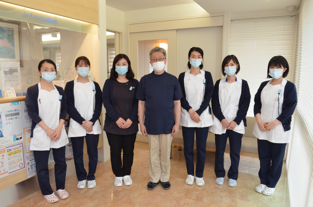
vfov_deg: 47.7
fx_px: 234
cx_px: 156
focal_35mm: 27
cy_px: 104
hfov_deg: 67.5
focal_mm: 18
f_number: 8
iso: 1250
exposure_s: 1/60
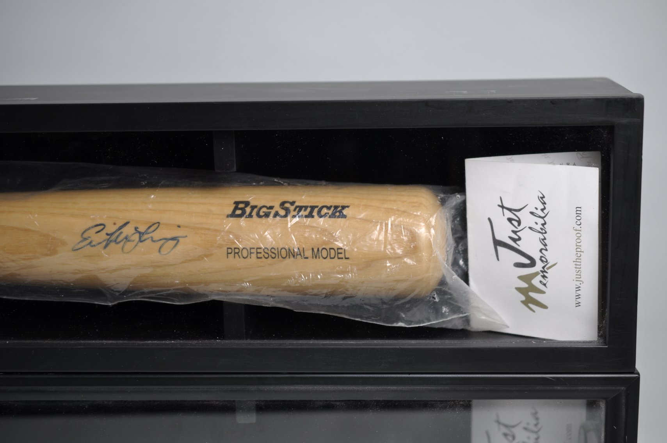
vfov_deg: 22.6
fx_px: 1110
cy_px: 222
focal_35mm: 60
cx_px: 334
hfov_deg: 33.4
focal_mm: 40
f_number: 3
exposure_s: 1/40
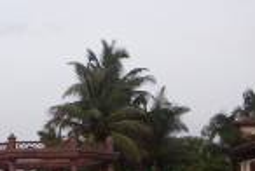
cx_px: 14
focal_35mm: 108
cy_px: 176
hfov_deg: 18.5
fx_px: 767
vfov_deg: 12.6
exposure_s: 1/80
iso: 80
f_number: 3.3
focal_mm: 6.3
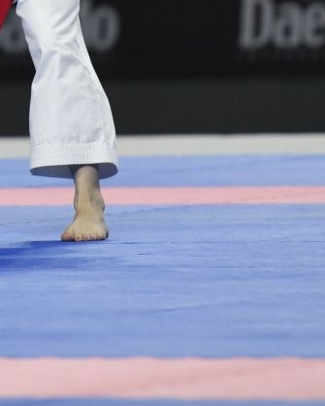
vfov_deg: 2.4
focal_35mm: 806
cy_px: -166
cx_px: -104
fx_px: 9694
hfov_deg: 1.9
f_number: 2.8
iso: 800
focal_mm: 200
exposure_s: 1/800
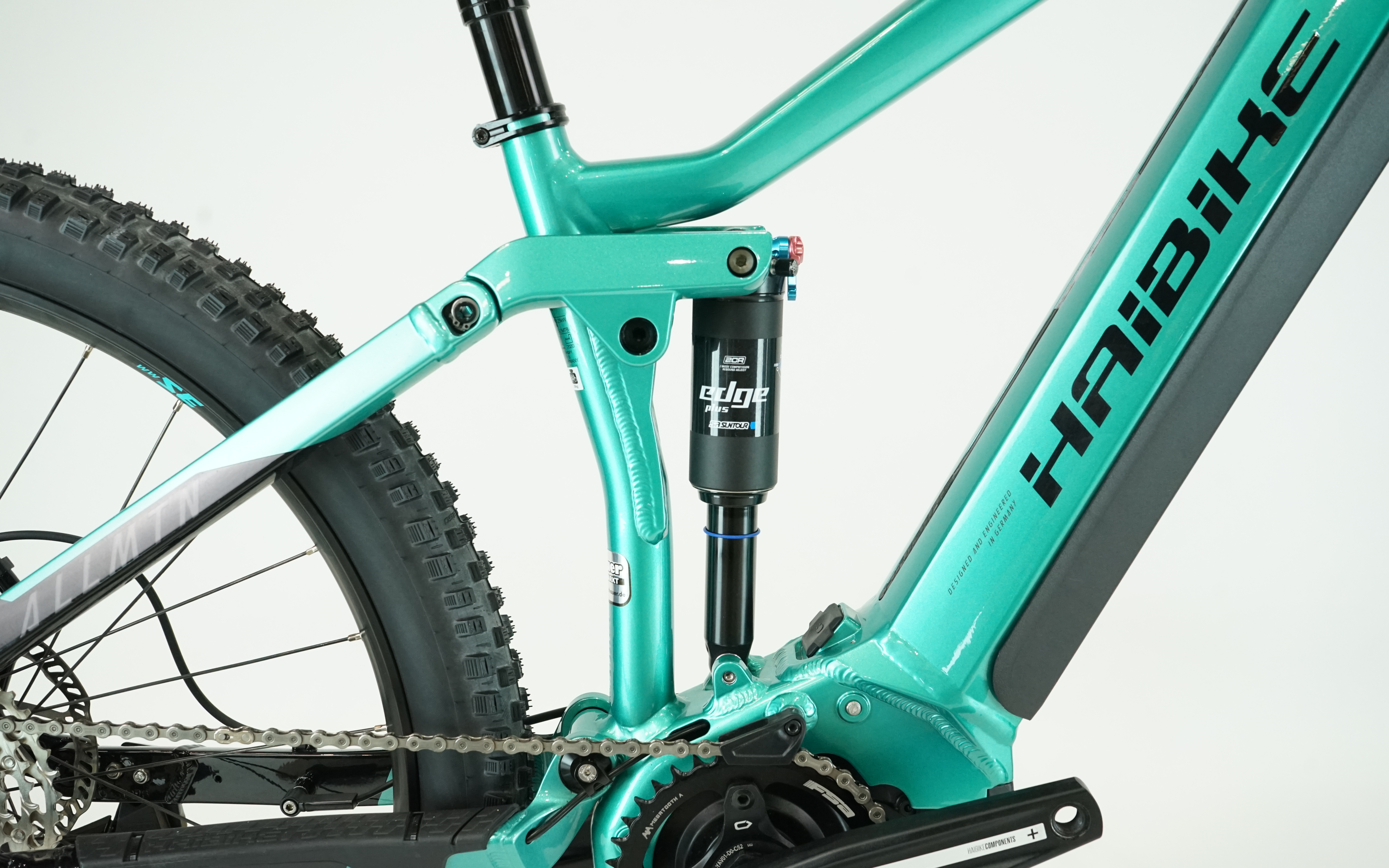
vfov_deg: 33.6
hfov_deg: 51.5
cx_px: 690
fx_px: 1438
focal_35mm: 38
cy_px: 433
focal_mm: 37
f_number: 6.3
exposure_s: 1/200
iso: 2500
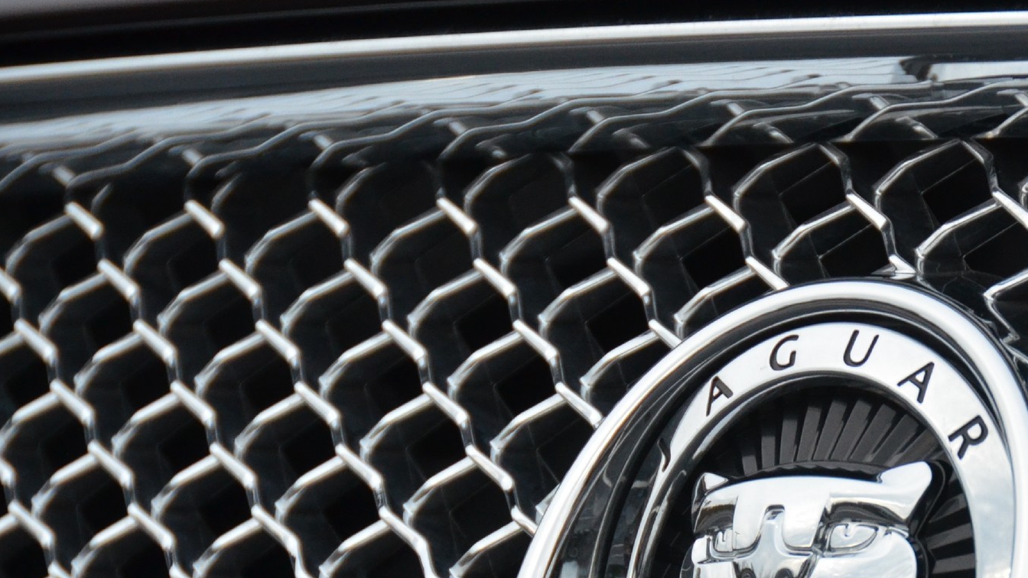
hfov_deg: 4.4
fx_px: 13520
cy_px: 595
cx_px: 831
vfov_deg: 2.4
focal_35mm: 496
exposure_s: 1/250
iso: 1600
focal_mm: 170
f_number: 5.6
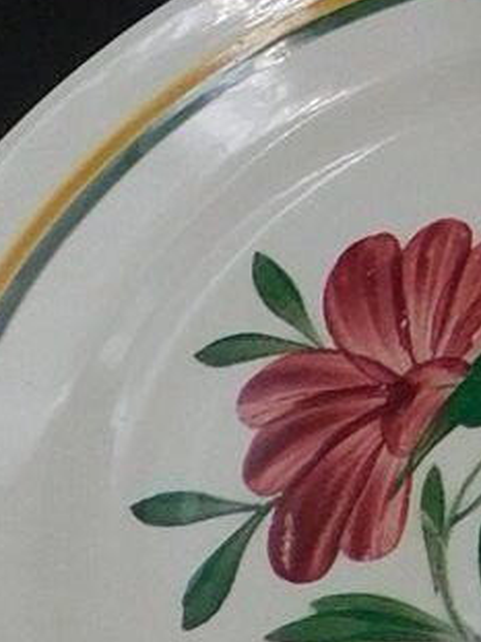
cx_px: 1639
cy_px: -571
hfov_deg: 7.7
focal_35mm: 158
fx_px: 2929
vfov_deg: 11.5
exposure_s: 1/320
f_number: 3
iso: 125
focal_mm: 4
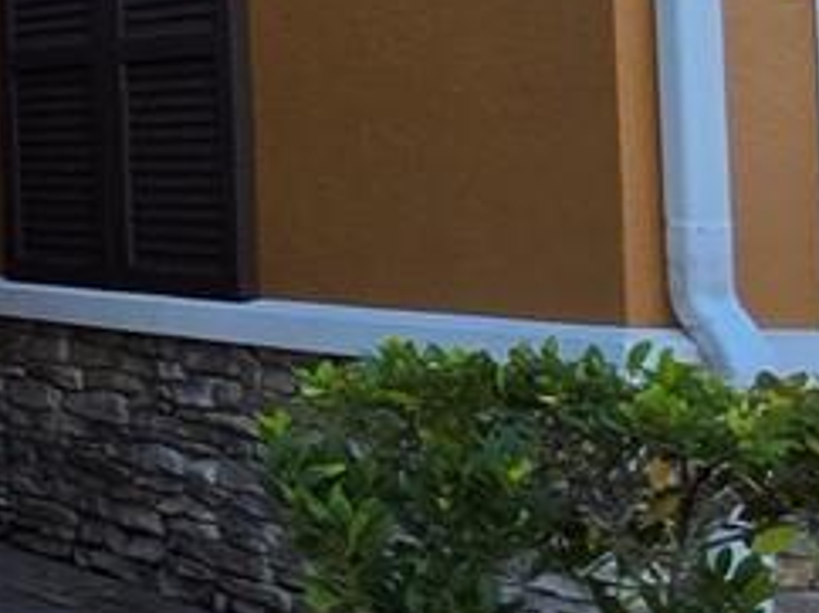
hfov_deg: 13.7
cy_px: 37
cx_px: -1279
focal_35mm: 86
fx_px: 2033
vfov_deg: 16.9
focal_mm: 2.2
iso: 40
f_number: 1.9
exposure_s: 1/500
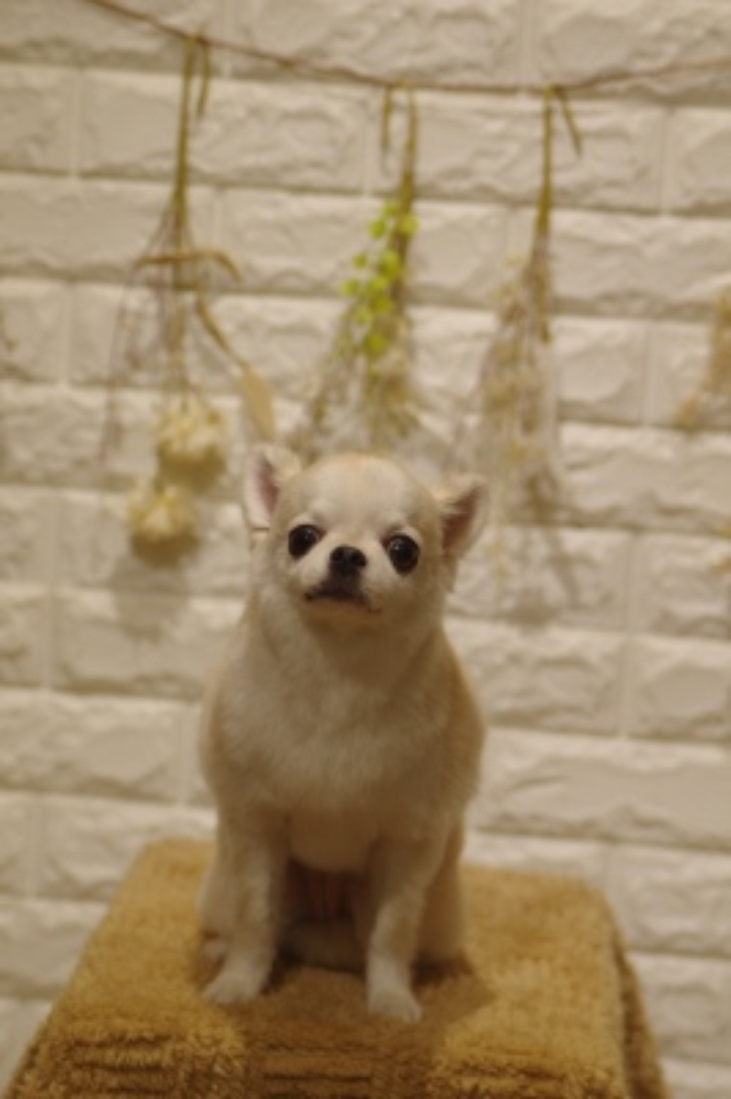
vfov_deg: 18.3
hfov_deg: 12.2
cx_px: 366
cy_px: 550
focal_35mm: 112
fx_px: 3417
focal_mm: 75
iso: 250
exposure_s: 1/200
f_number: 3.5
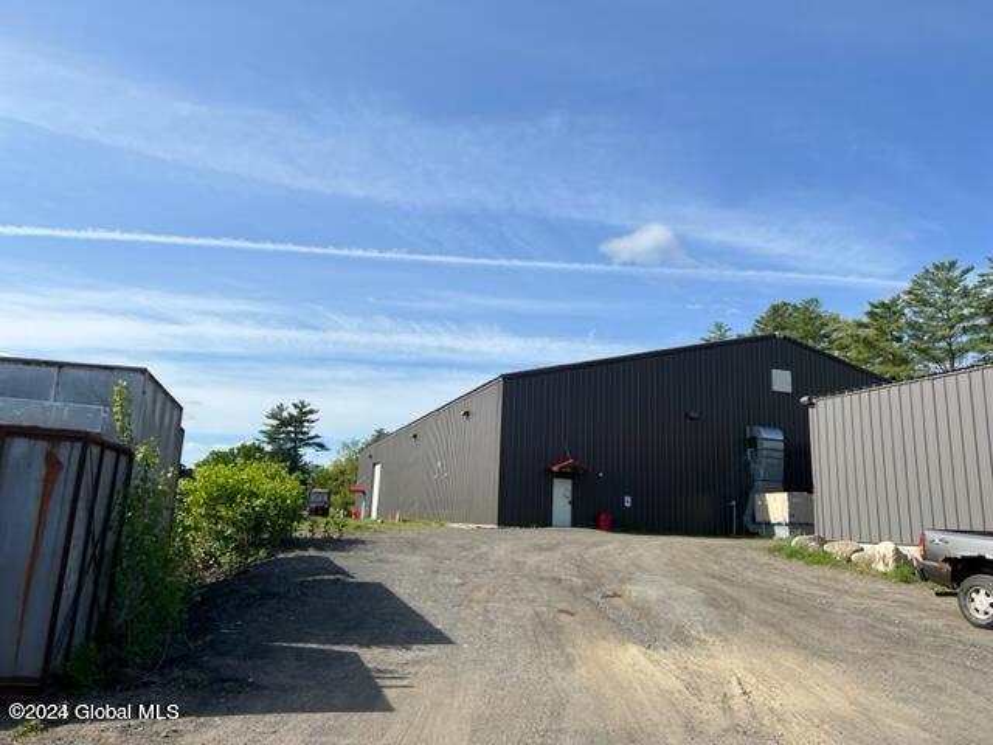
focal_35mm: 26
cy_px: 372
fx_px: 746
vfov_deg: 53.1
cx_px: 496
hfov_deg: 67.3
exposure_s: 1/5587
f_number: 1.5
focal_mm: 5.7
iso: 50
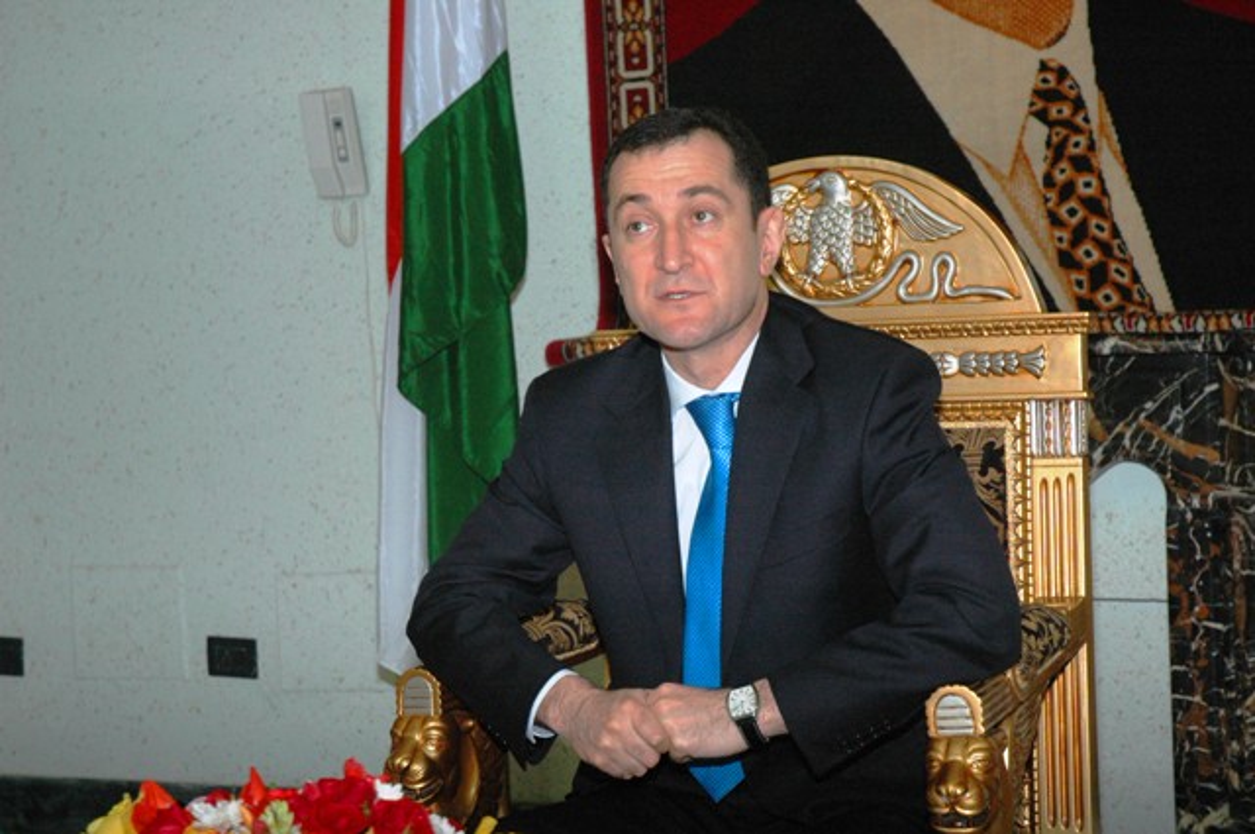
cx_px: 628
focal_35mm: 78
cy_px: 417
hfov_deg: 26.0
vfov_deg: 17.4
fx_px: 2716
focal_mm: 52
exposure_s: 1/60
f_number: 4.5
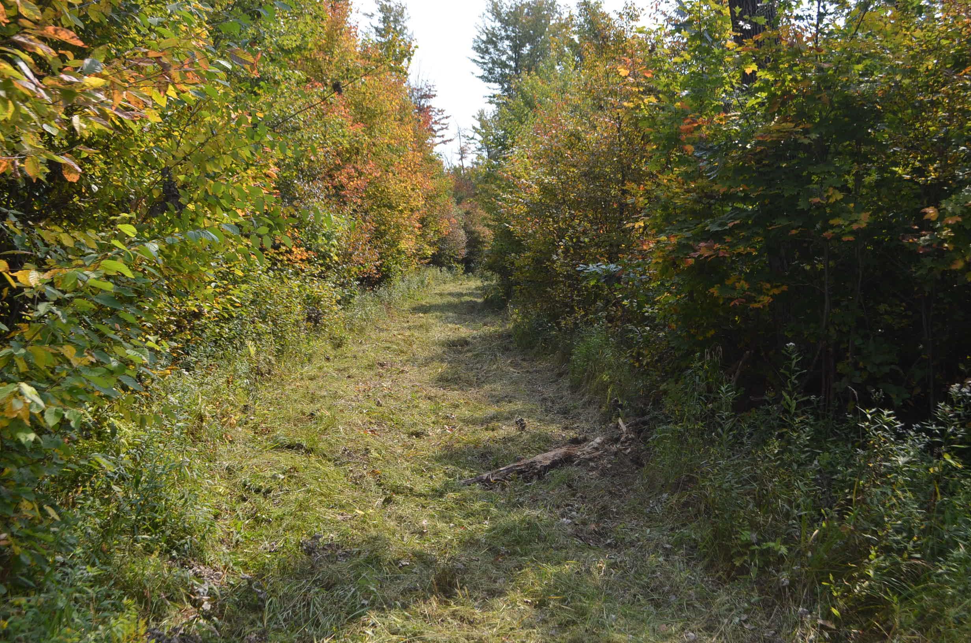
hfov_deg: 49.6
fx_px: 1050
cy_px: 322
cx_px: 486
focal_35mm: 39
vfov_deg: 34.1
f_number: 6.3
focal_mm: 26
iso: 100
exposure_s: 1/200
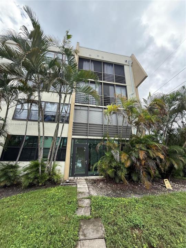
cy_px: 124
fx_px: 100
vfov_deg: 102.1
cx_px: 93
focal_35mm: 14
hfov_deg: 85.7
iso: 50
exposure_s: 1/403
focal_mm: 2.22
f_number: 2.2
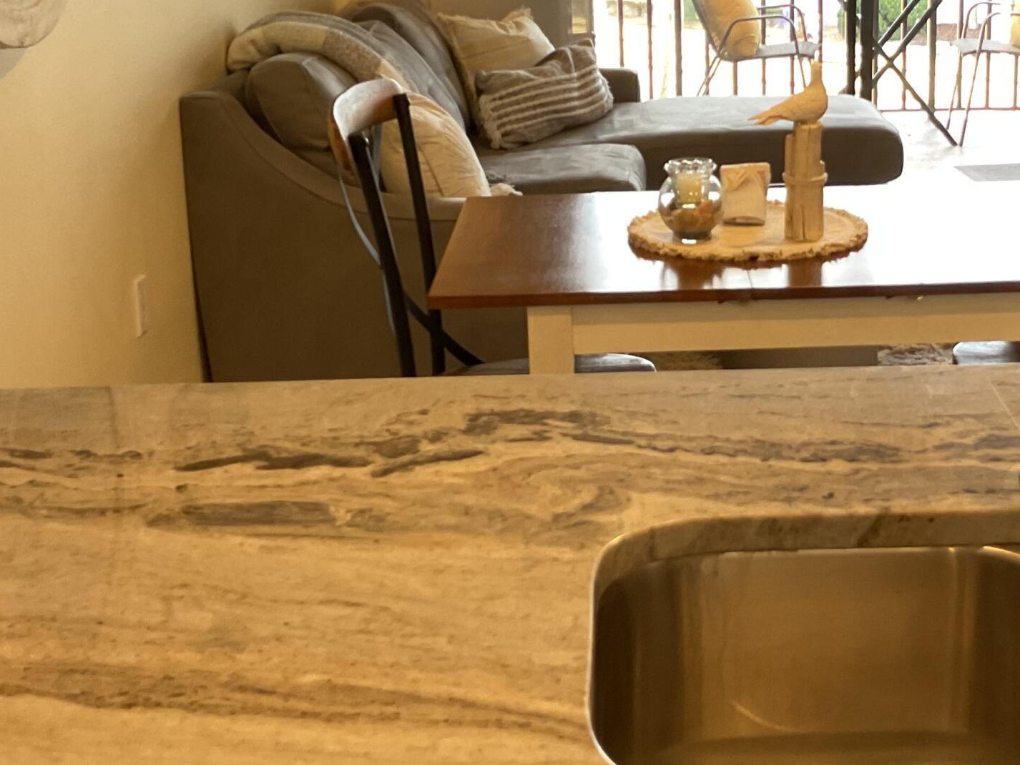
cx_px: 748
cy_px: 250
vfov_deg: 23.9
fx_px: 1798
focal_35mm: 61
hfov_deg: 31.2
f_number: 1.8
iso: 250
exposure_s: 1/60
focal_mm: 3
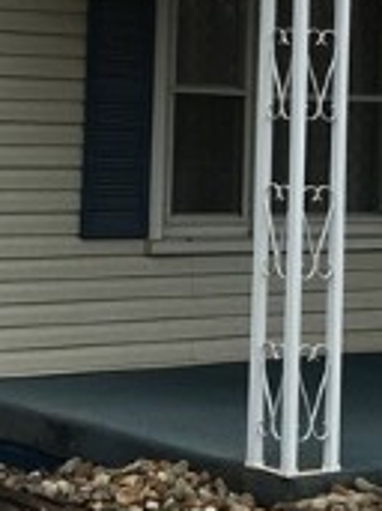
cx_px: 206
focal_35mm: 130
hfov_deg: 11.4
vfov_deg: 14.8
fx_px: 1915
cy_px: -66
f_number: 2.2
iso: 25
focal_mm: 4.15
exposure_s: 1/999
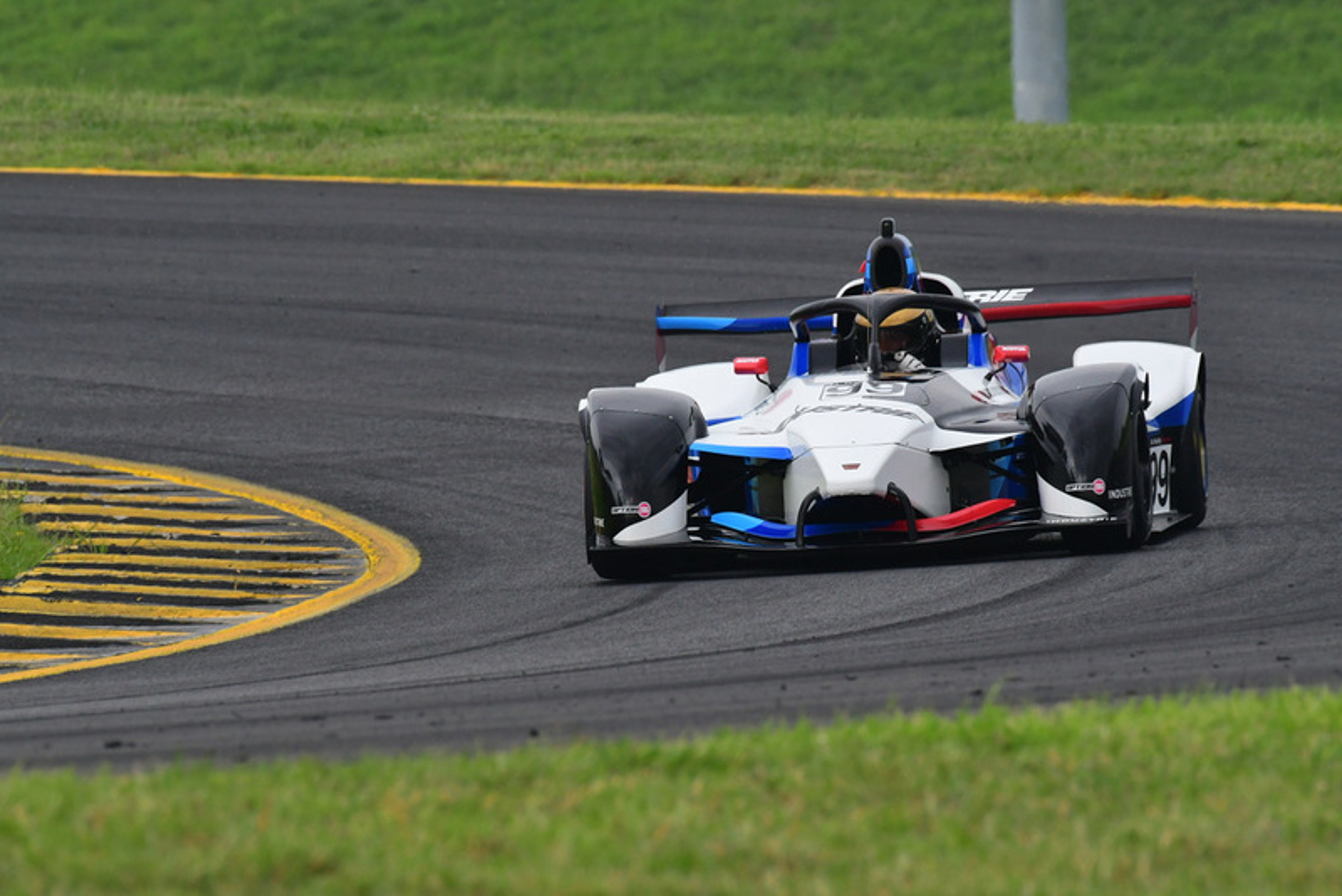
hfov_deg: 2.7
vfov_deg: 1.8
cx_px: 671
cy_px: 448
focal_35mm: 750
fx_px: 27967
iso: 1250
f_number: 11
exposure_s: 1/640
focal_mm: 500
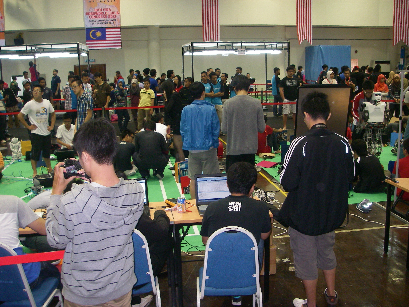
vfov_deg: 37.7
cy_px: 154
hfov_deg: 49.0
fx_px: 449
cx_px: 204
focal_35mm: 38
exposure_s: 1/40
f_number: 3.3
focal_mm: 6.3
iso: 320
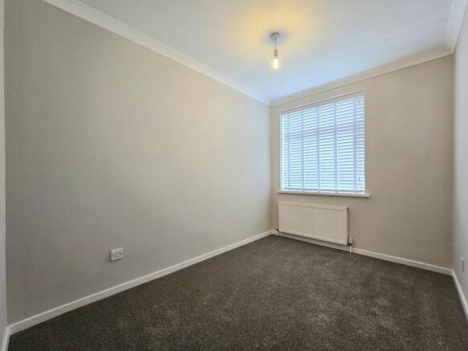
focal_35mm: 13
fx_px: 176
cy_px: 176
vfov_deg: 89.9
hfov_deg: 106.2
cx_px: 234
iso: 64
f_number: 2.2
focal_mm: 2.2
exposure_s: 1/50.3
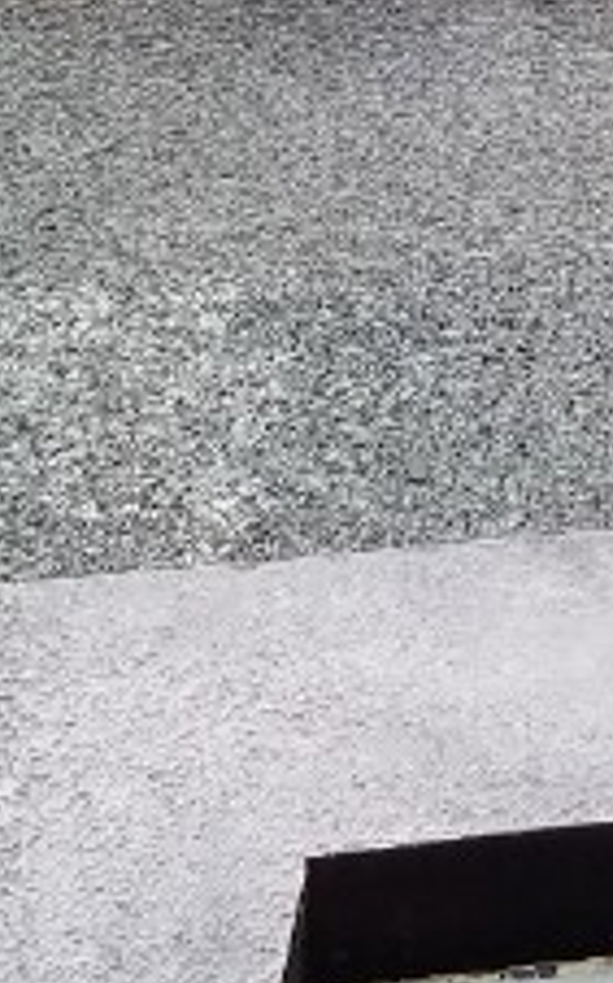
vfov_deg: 15.2
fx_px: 3479
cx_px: 1183
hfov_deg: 9.5
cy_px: -333
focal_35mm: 130
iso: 64
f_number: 1.7
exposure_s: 1/50
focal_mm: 4.2
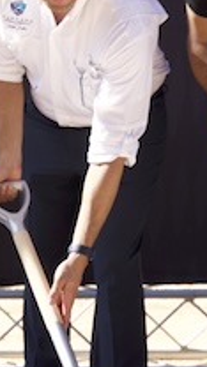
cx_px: 239
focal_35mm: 206
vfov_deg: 10.4
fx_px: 2010
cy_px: 98
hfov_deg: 5.9
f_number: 4.5
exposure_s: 1/1000
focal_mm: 48
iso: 320
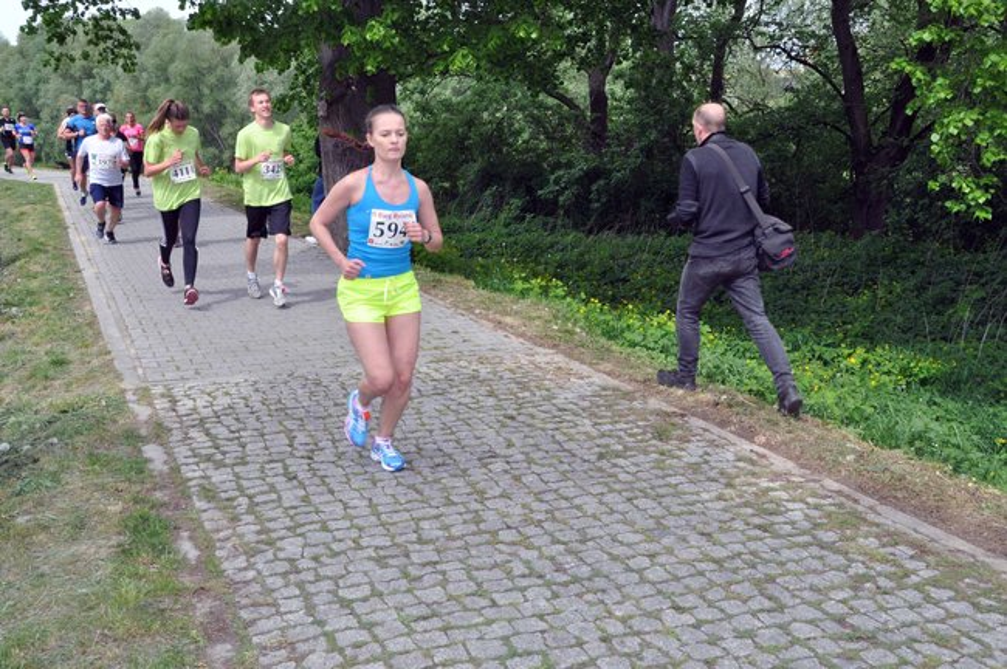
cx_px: 504
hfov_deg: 51.3
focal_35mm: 38
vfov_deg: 35.4
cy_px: 334
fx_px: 1048
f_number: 20
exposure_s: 1/200
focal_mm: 25
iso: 800
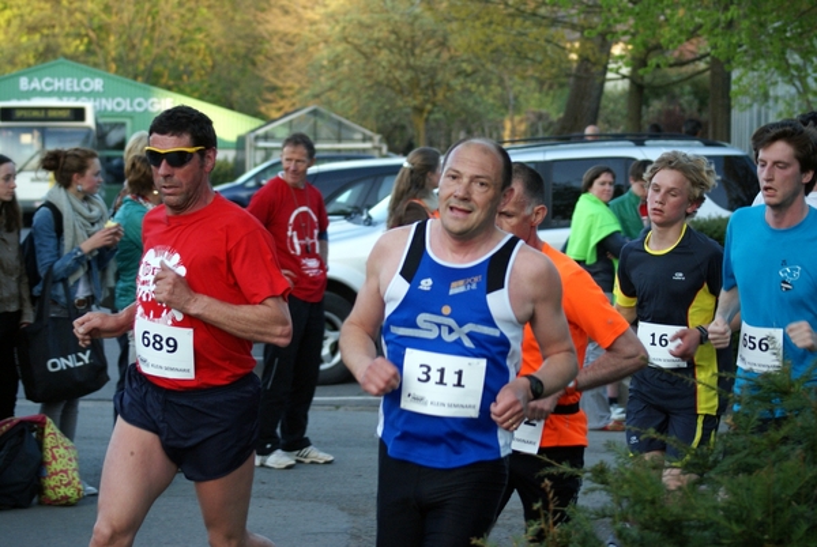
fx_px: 2898
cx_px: 408
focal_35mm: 128
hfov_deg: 16.0
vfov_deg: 10.8
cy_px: 274
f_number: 4.5
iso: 400
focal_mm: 85
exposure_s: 1/250
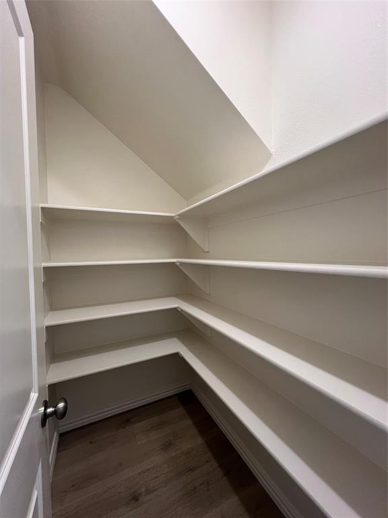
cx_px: 194
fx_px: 194
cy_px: 259
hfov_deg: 89.9
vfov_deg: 106.2
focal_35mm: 13
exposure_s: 1/120
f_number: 1.8
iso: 200
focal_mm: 1.57
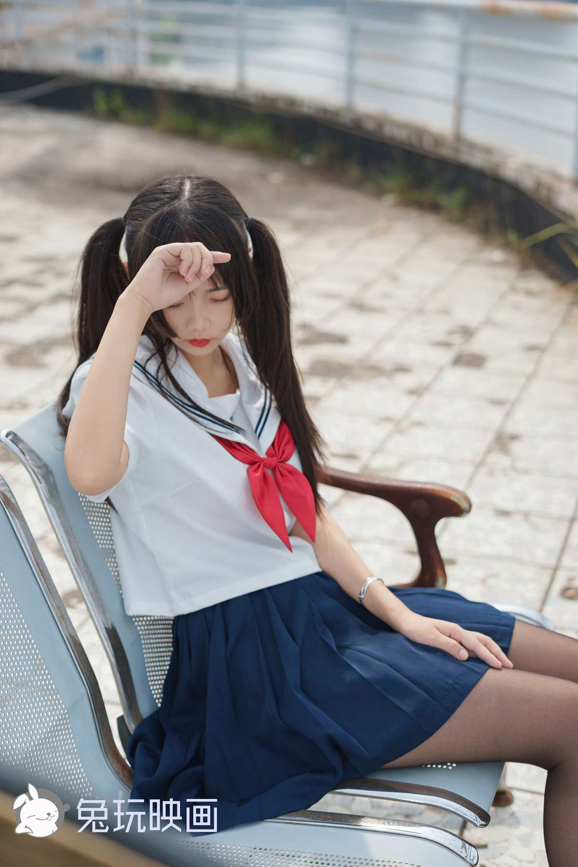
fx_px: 1204
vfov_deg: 39.6
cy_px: 434
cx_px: 289
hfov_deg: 27.0
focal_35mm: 50
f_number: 2.8
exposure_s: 1/2500
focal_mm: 50
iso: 100
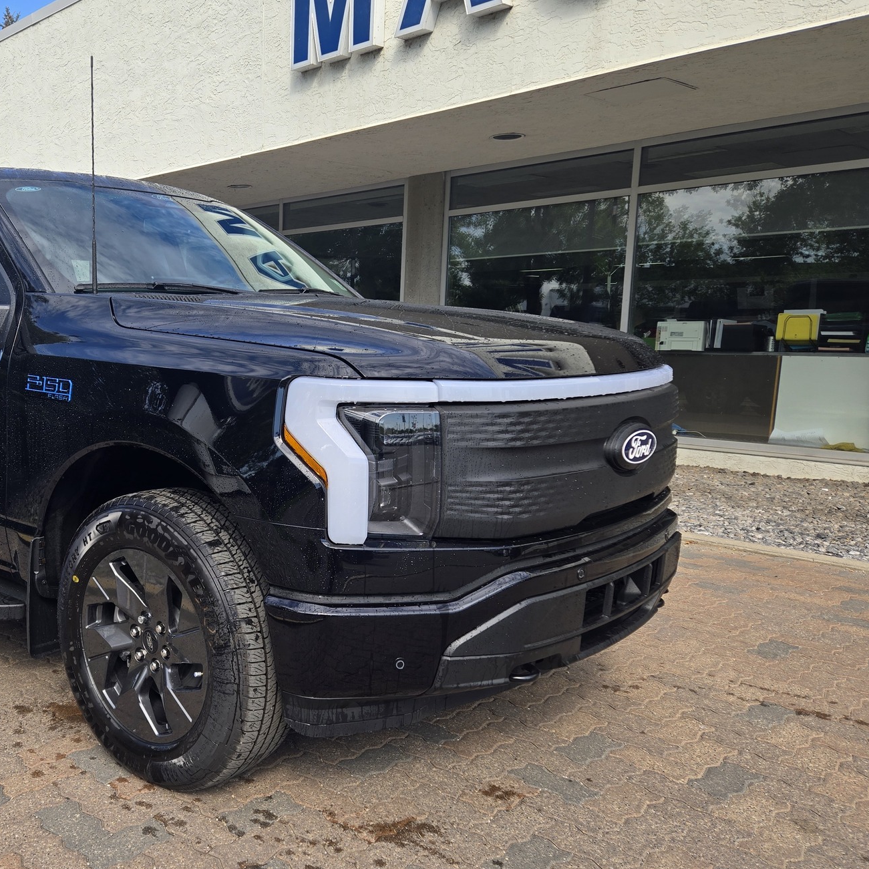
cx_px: 216
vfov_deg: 51.0
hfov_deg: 49.1
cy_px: 470
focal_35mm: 32
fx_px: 909
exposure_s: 1/868
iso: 25
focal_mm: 5.4
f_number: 1.8
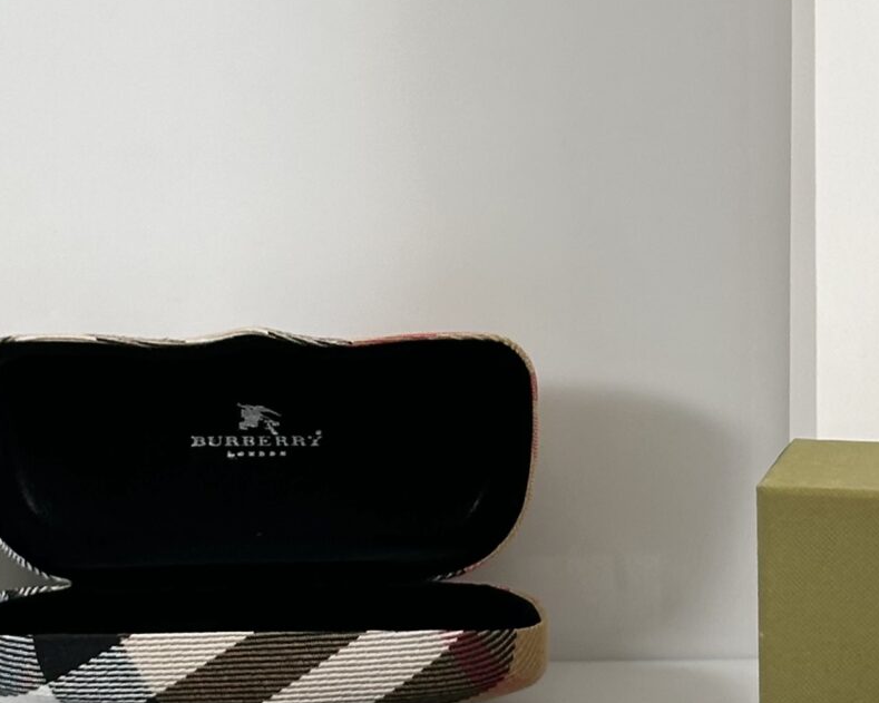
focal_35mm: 152
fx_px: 3954
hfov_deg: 12.7
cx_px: 348
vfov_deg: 10.2
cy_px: 286
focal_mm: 6.86
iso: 64
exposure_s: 1/100
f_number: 1.78
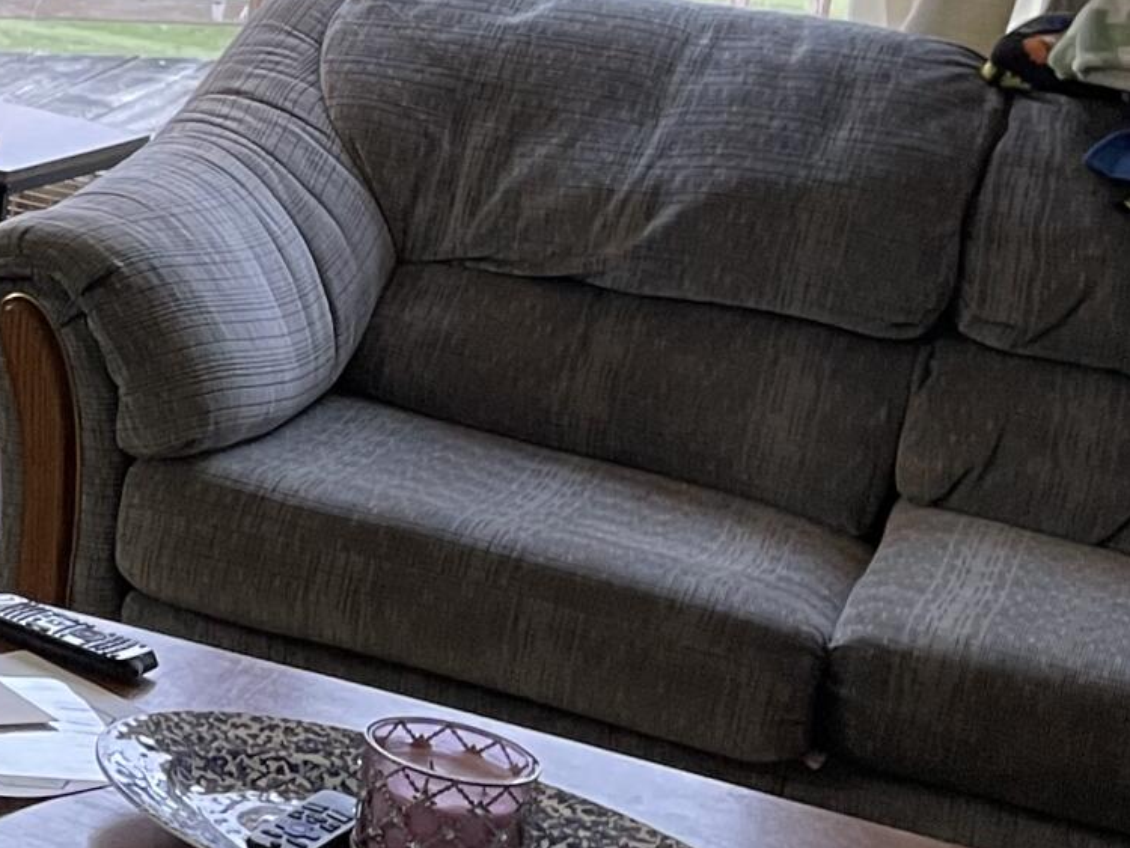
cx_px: -991
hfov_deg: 15.7
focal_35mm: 104
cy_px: -176
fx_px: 3396
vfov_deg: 13.8
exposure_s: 1/60
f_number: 1.6
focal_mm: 4.2
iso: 160
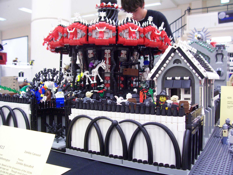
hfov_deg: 54.0
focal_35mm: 34
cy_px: 88
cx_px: 116
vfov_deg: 41.8
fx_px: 229
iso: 160
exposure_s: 1/11.2
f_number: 2.7
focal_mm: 5.6
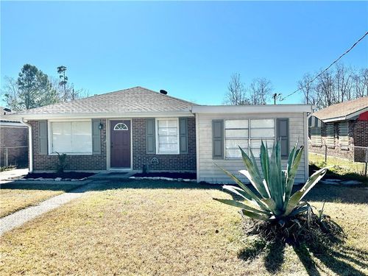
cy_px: 138
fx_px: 255
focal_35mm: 24
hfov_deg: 71.6
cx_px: 184
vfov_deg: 56.8
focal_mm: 6.86
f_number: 1.78
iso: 80
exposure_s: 1/7576
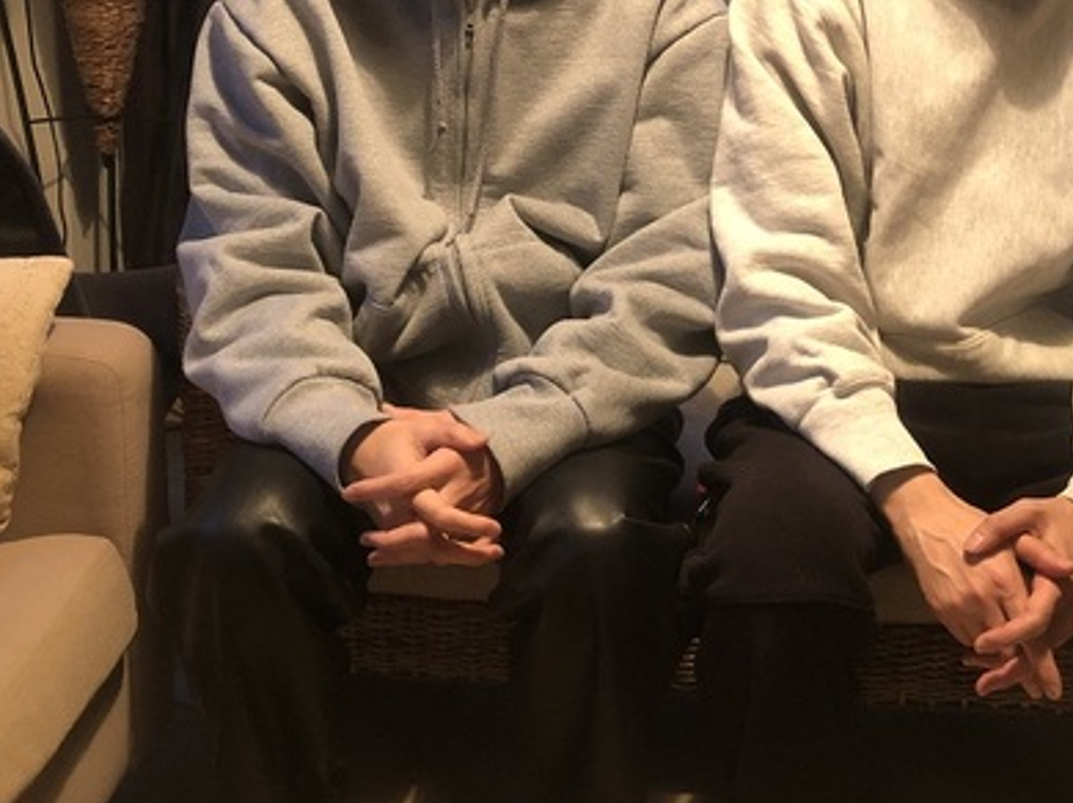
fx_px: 1580
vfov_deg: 27.7
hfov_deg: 37.2
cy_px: 113
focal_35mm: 51
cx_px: 702
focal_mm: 3.99
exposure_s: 1/11
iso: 100
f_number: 1.8
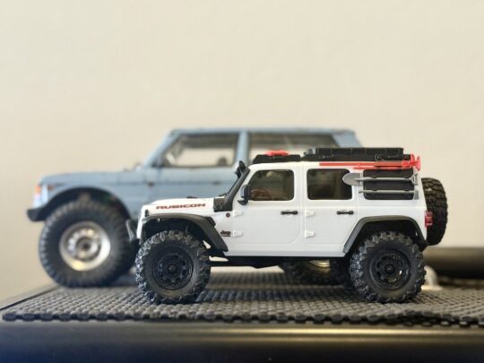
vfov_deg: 30.3
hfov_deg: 39.7
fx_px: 671
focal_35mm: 48
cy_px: 182
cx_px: 242
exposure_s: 1/40
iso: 250
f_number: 1.78
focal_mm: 6.76
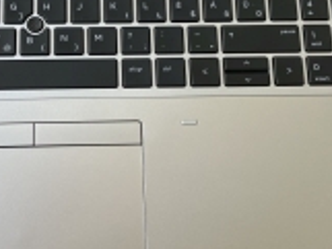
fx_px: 585
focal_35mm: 61
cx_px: 107
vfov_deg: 23.9
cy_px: 75
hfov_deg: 31.4
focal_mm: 3.99
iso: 64
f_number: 1.8
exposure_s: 1/121
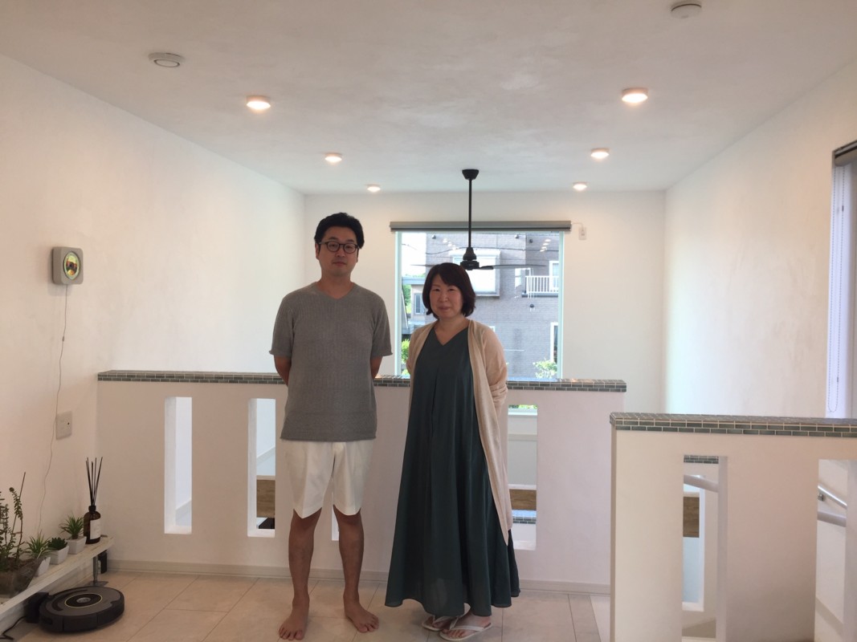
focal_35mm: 29
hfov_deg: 61.7
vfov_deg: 48.2
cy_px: 321
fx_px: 718
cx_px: 428
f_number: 2.2
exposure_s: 1/60
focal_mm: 4.15
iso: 32
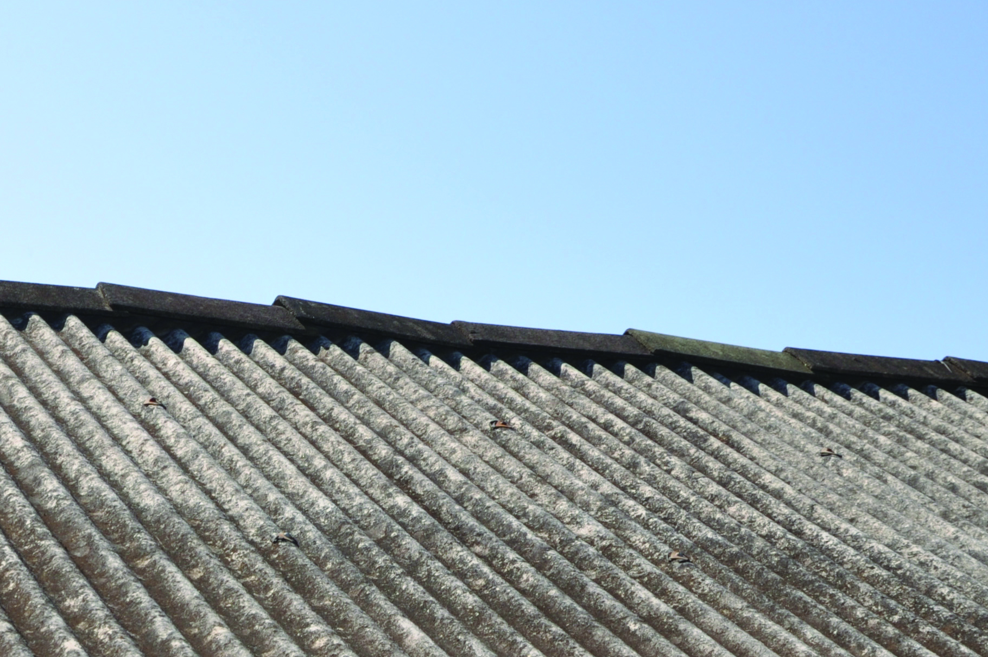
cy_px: 553
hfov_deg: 19.2
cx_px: 321
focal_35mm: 106
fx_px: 2906
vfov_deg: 12.8
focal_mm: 30
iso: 200
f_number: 8
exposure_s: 1/200
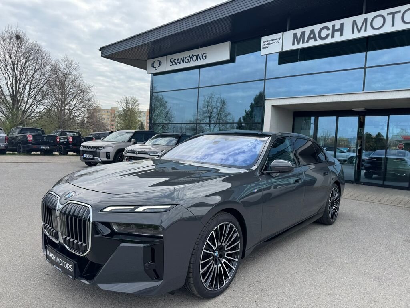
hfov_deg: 71.6
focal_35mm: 24
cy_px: 154
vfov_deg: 56.8
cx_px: 205
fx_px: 284
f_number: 1.78
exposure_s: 1/1193
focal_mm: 6.76
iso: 80
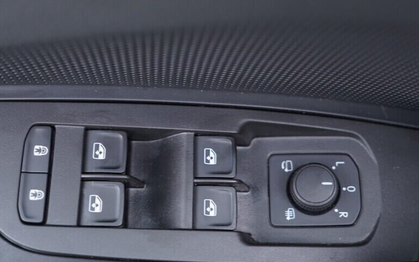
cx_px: 187
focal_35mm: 49
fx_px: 559
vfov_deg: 26.3
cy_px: 120
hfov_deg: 41.0
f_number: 2.8
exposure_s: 1/40
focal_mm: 24
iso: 400
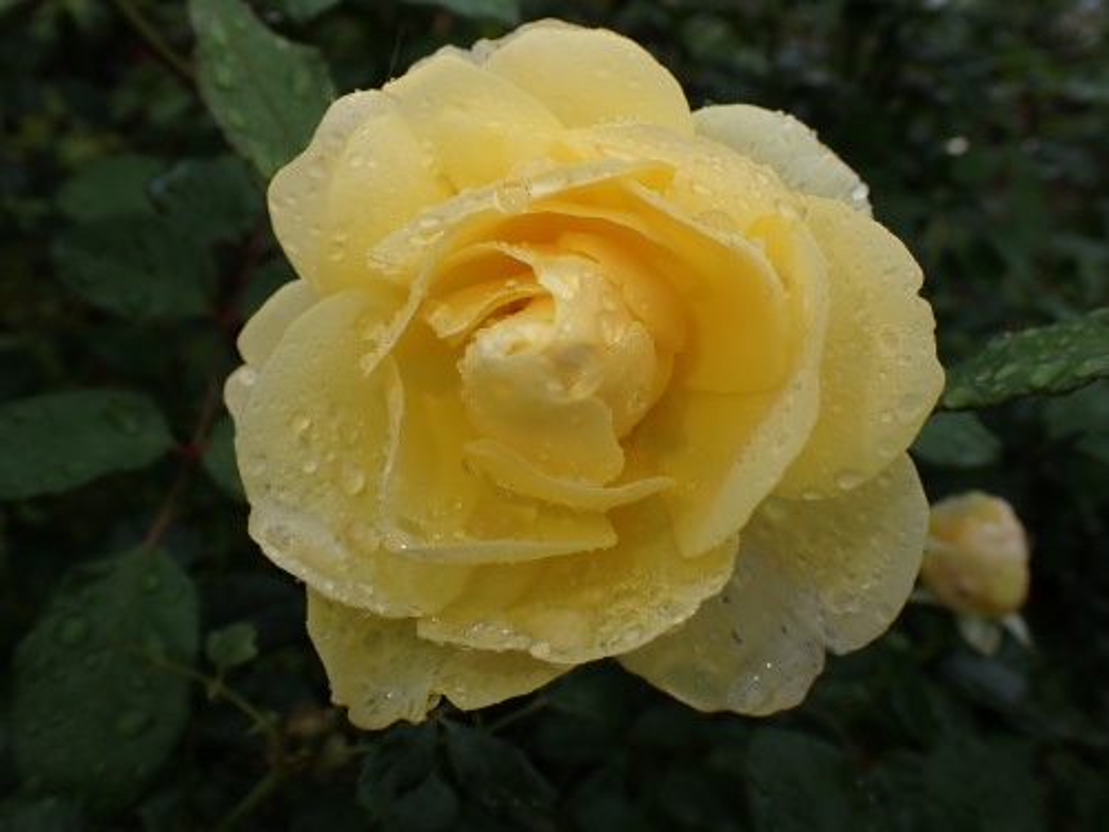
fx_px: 961
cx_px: 554
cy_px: 416
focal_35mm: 30
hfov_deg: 60.0
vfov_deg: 46.8
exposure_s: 1/320
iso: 100
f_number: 3.2
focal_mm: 5.4
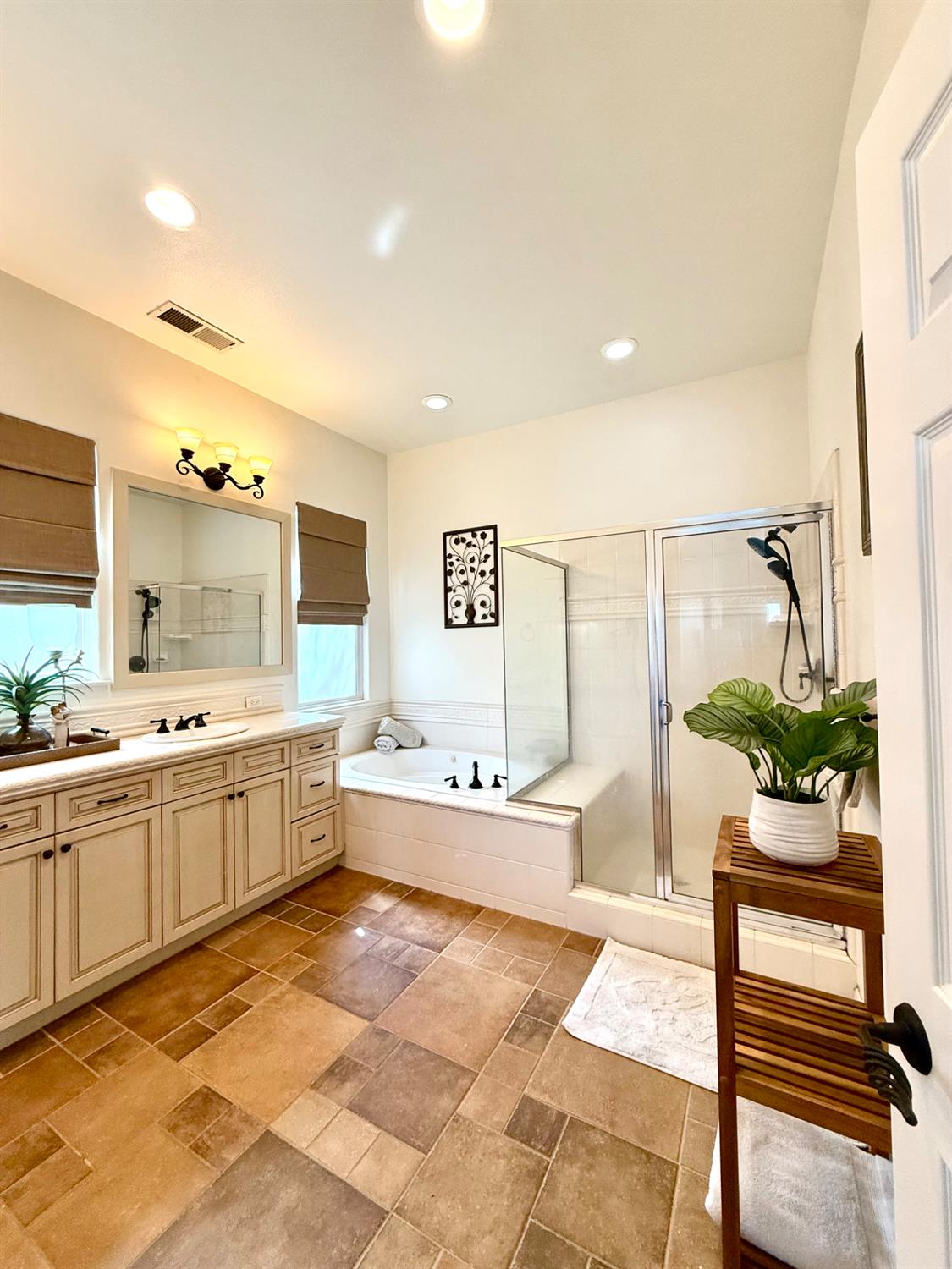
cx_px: 476
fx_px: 513
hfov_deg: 85.7
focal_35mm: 14
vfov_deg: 102.1
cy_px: 634
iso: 125
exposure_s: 1/120
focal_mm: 2.22
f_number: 2.2
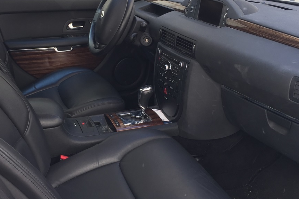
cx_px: 129
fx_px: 349
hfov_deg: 46.3
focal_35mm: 42
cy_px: 65
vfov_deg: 31.6
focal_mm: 4.15
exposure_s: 1/100
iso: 32
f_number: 2.2
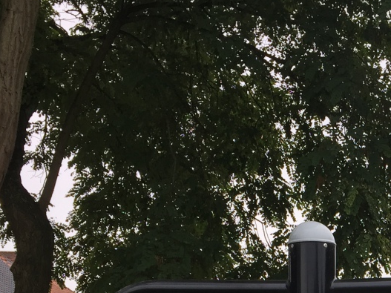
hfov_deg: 20.8
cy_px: 424
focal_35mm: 88
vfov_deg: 15.6
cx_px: 471
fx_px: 994
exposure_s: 1/299
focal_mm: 4.15
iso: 32
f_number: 2.2
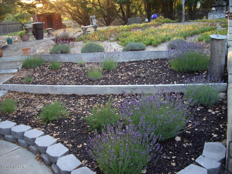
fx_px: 255
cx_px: 116
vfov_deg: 37.7
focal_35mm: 38
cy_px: 87
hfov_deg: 49.0
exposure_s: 1/80
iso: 200
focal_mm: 7.9
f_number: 2.8
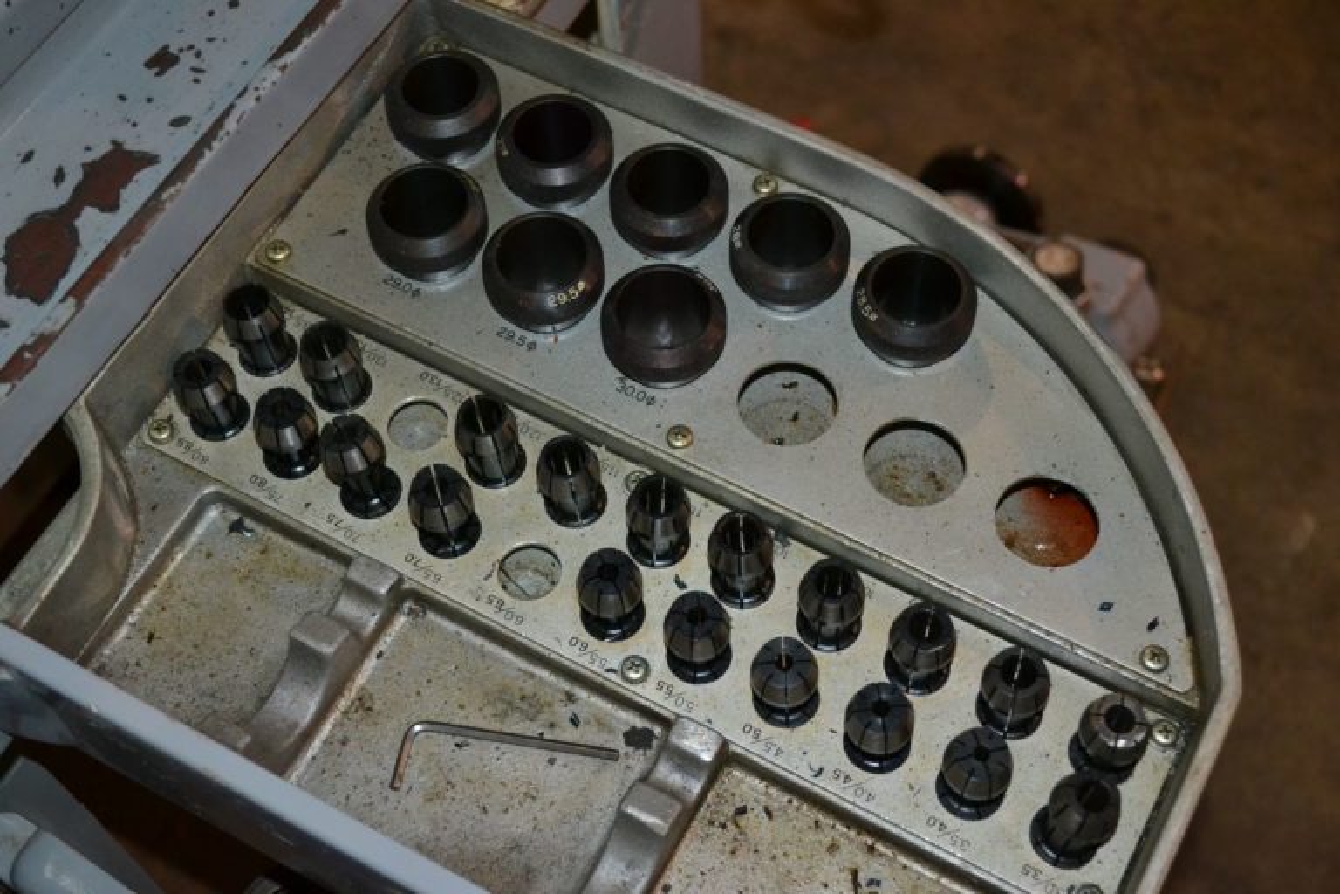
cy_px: 447
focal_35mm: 48
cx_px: 670
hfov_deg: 41.1
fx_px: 1787
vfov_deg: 28.1
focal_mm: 32
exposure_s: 1/60
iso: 1600
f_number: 4.8
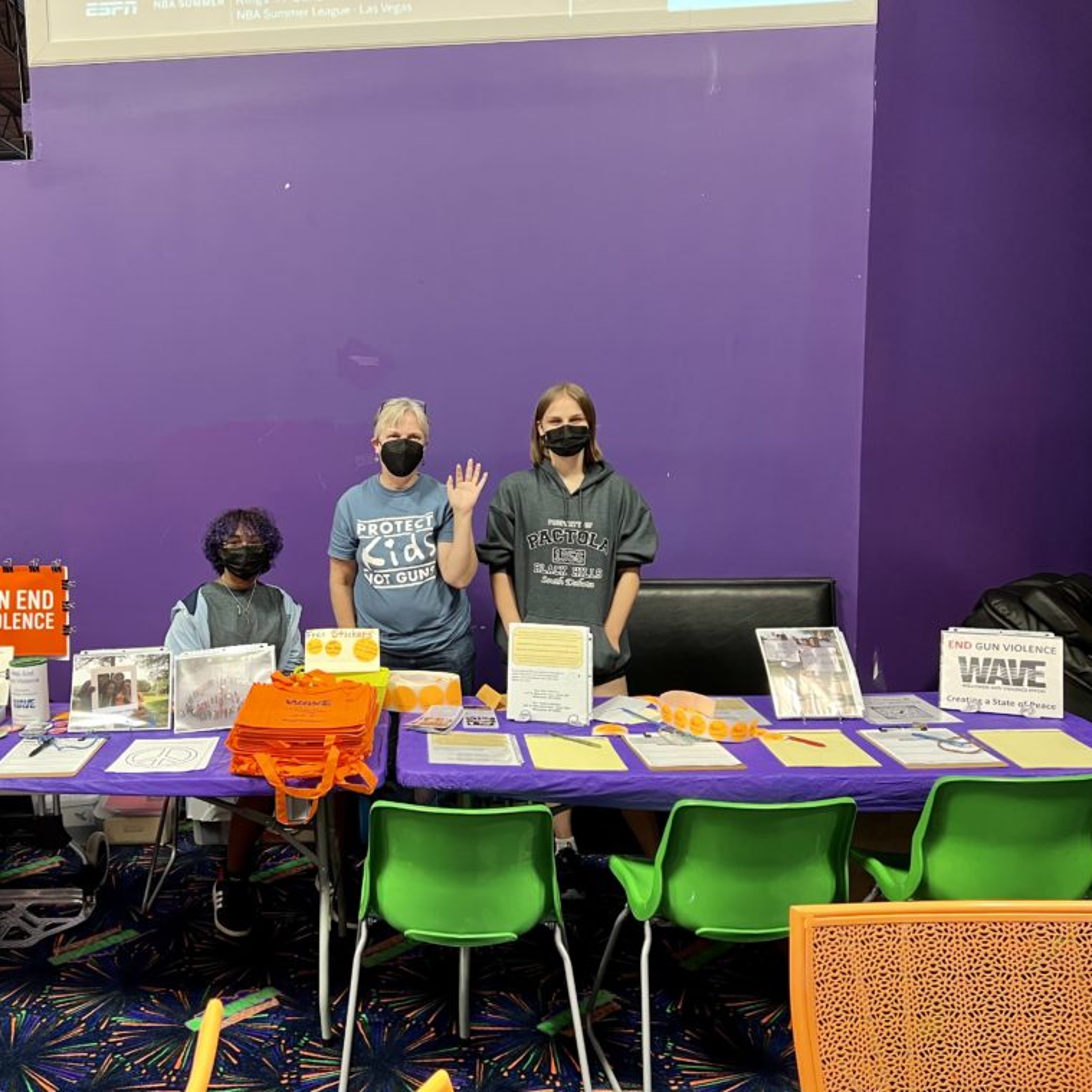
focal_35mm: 31
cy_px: 551
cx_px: 367
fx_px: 1106
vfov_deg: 52.5
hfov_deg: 51.6
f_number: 1.5
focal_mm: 5.7
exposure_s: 1/60
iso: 250
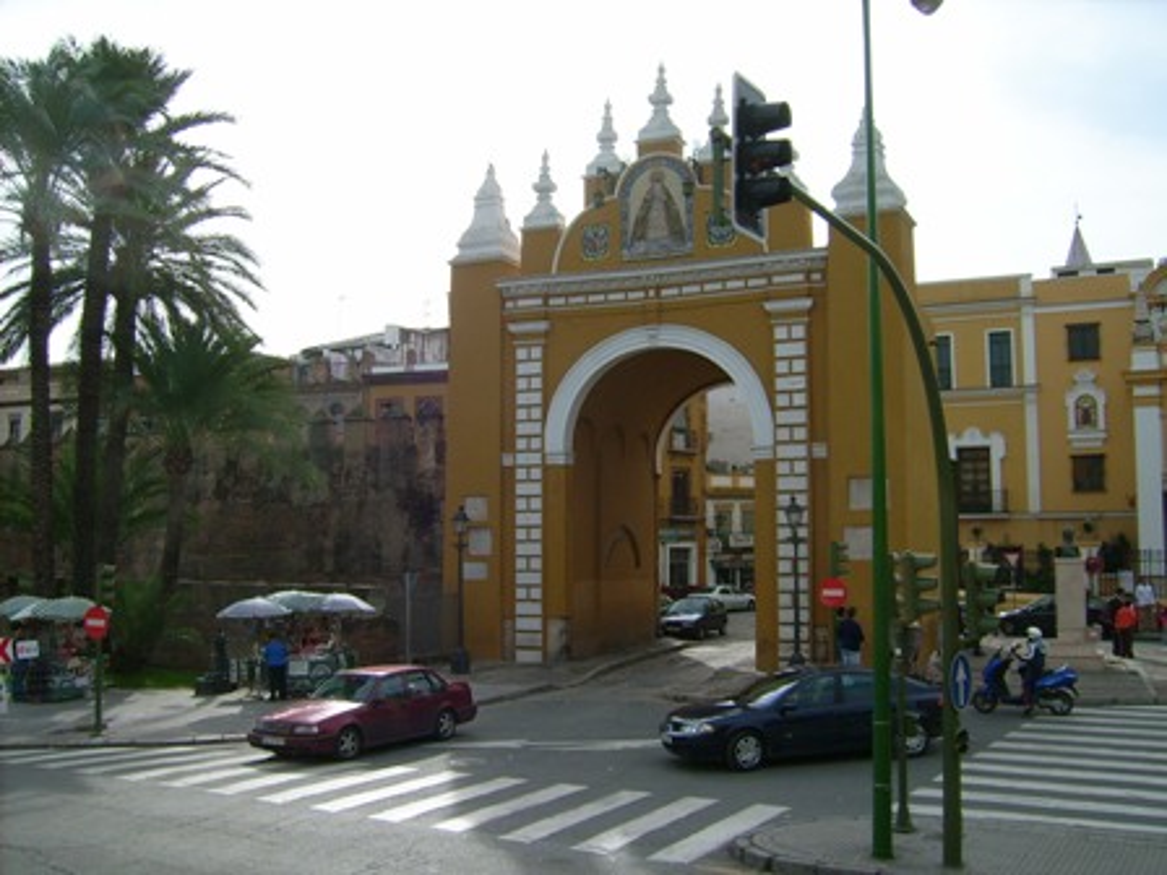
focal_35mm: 35
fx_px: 1180
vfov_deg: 40.7
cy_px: 438
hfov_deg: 52.6
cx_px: 584
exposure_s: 1/385
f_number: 5.8
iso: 50
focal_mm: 5.95
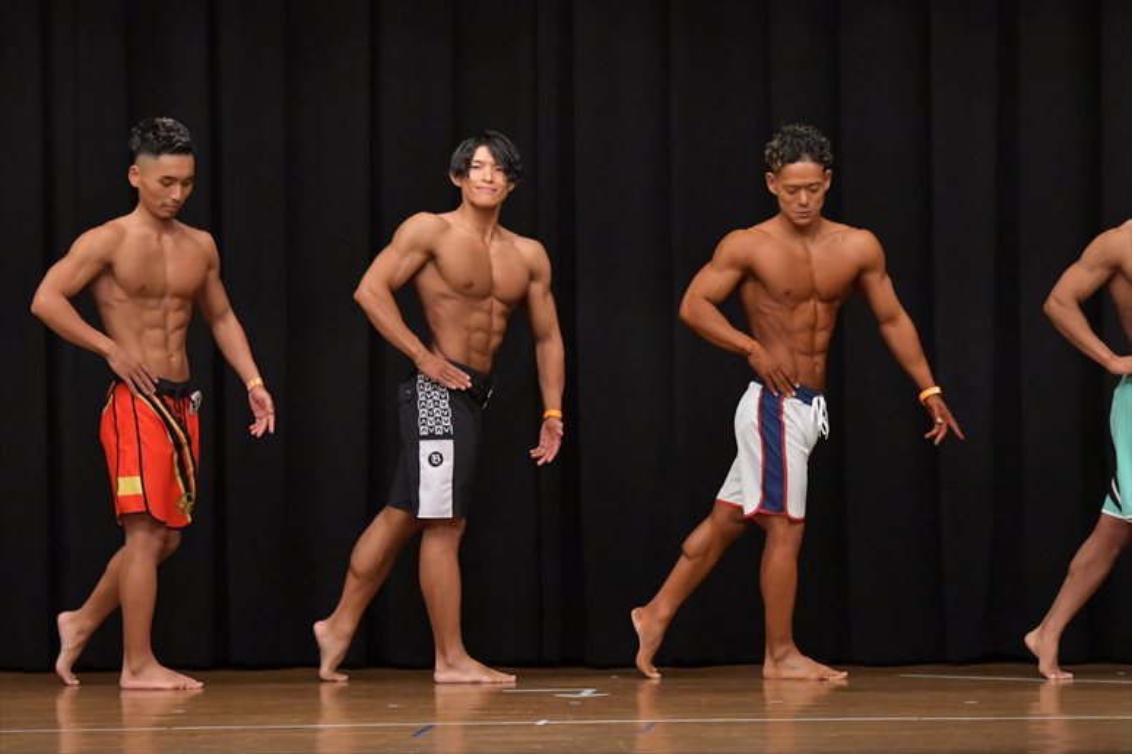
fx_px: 7543
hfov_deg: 8.6
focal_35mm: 240
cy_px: 377
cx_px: 566
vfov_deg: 5.7
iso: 6400
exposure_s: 1/400
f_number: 5.6
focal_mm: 160
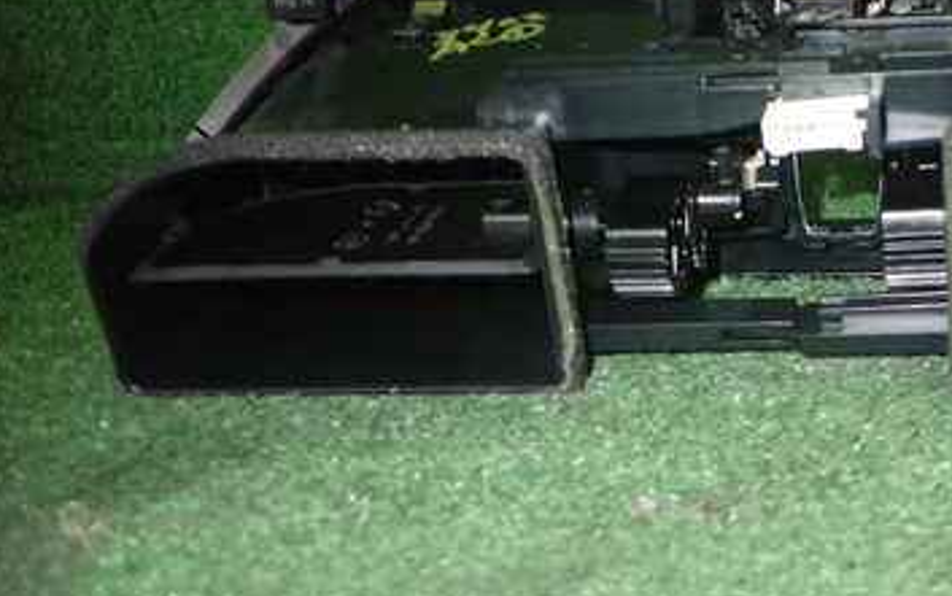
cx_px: 793
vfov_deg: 23.6
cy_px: 97
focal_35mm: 54
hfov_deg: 36.0
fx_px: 1402
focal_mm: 5.4
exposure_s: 1/30
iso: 800
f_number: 6.3
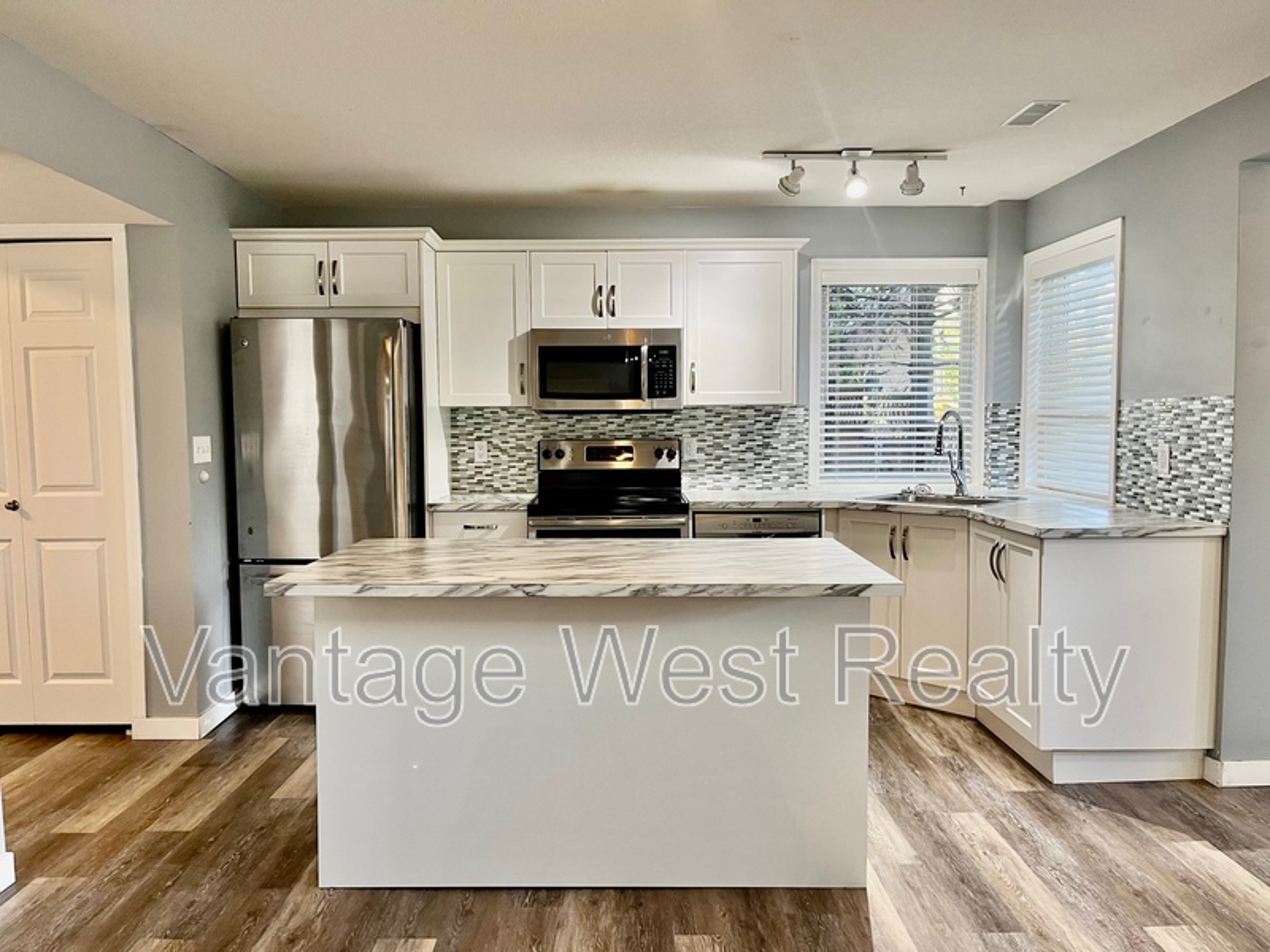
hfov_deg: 67.3
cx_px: 635
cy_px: 476
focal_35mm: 26
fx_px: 954
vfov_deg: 53.1
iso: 125
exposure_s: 1/60
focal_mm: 5.1
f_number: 1.6
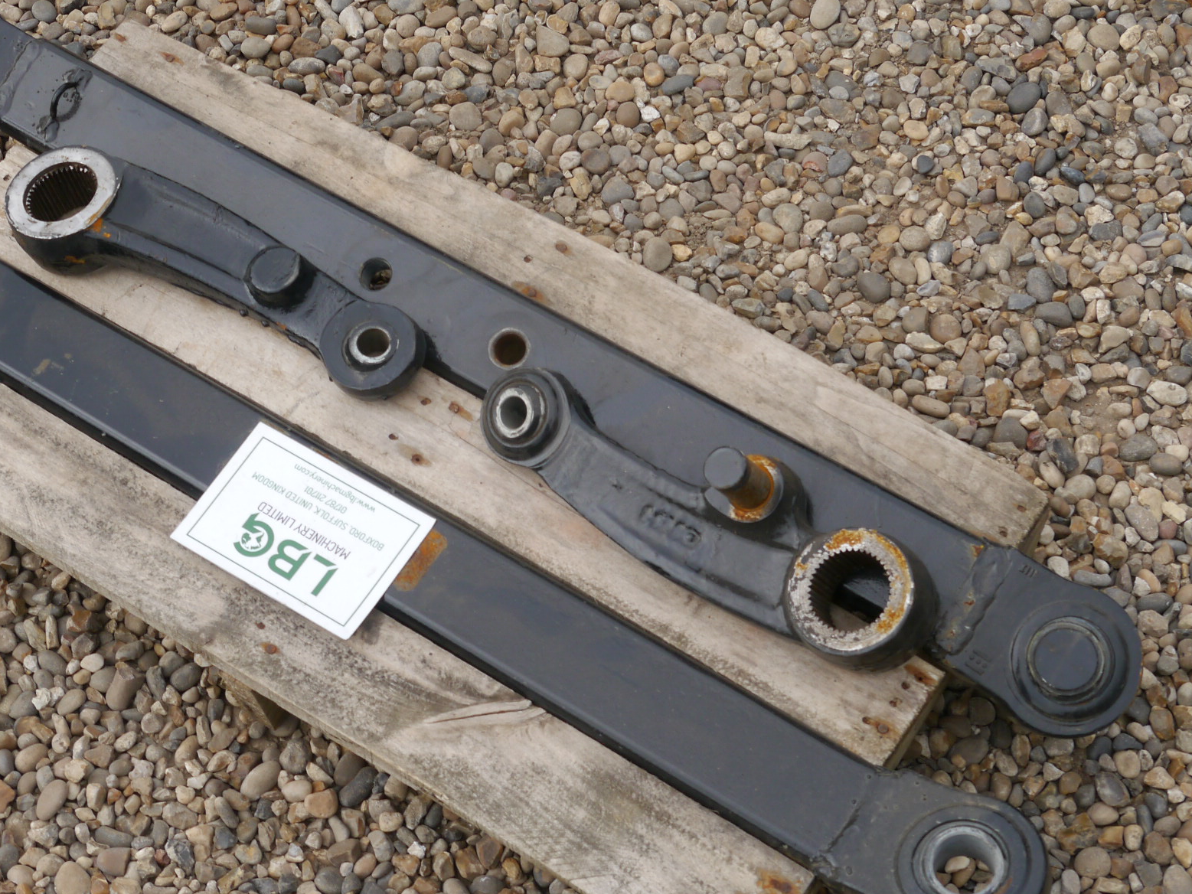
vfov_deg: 22.3
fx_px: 2273
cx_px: 485
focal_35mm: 66
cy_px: 446
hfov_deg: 29.3
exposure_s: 1/200
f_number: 7.1
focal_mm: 22
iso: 160
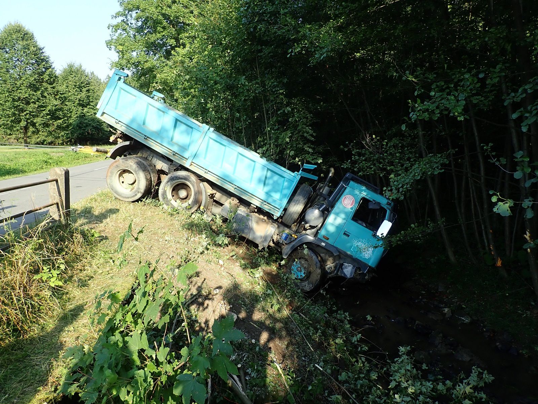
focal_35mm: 25
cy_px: 202
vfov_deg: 54.9
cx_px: 269
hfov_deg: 69.4
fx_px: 389
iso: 100
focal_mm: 4.5
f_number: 2.8
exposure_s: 1/320
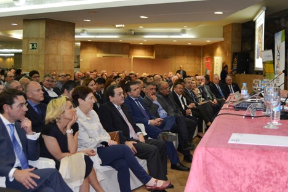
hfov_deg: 46.7
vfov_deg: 32.5
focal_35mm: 41
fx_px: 328
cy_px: 76
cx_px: 192
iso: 1000
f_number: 3.5
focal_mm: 20
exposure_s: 1/60
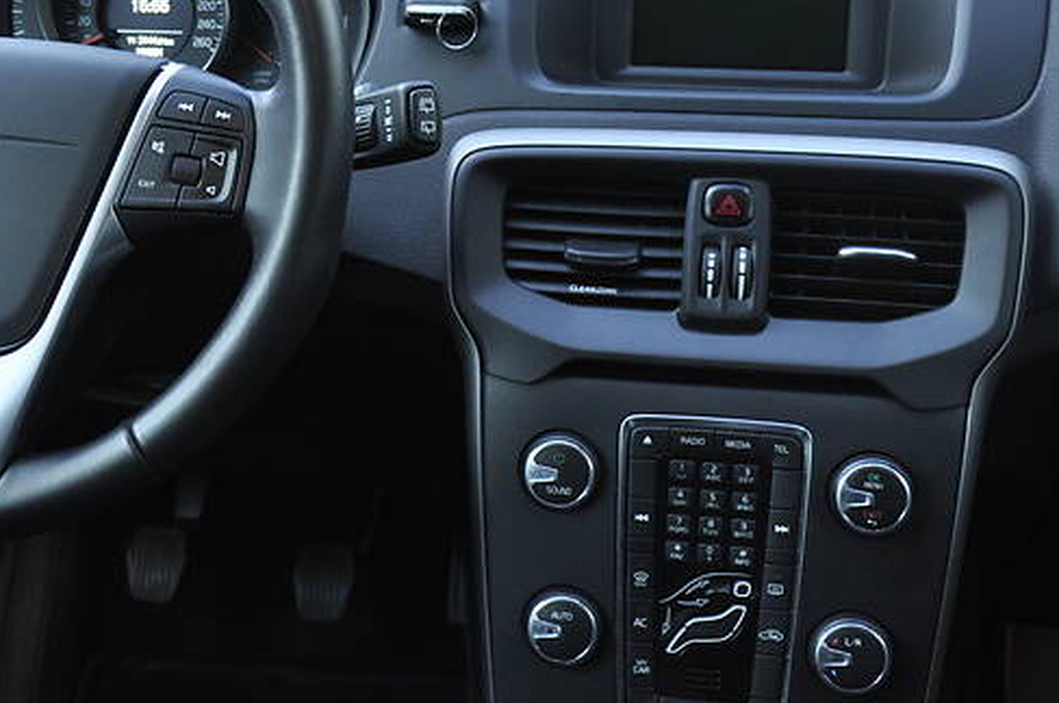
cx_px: 286
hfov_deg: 31.0
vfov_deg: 21.1
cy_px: 257
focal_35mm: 64
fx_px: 1880
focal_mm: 26
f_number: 5
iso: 720
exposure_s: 1/30
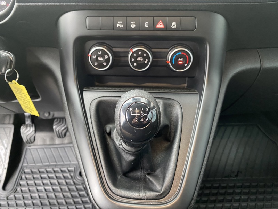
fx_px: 209
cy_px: 104
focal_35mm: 26
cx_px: 139
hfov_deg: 67.3
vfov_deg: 53.1
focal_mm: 4.25
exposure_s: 1/30
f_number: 1.8
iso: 640
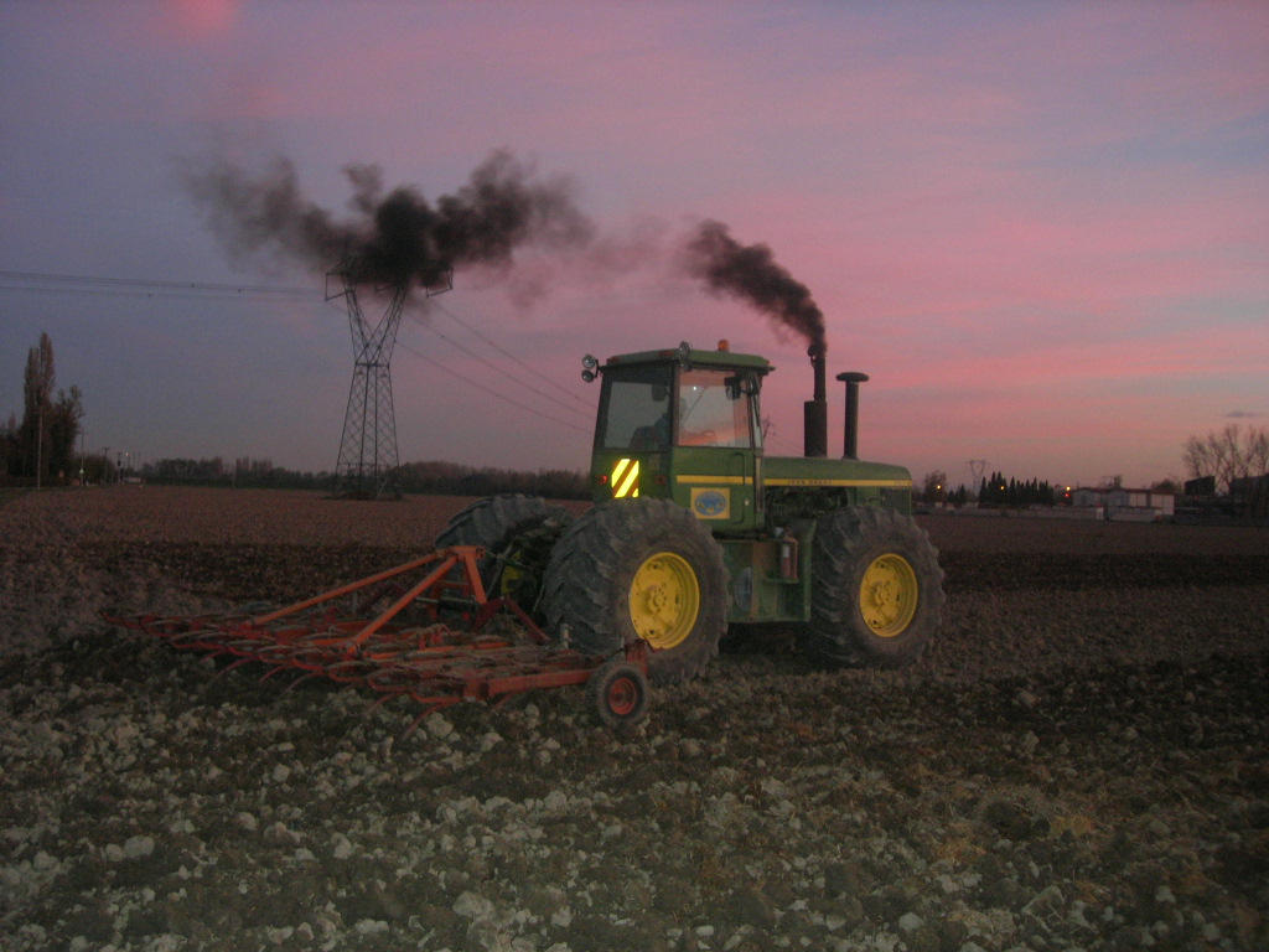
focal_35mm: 38
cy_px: 476
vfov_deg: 37.7
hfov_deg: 49.0
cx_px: 634
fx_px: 1393
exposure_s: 1/60.1
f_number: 2.8
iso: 164
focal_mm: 7.8
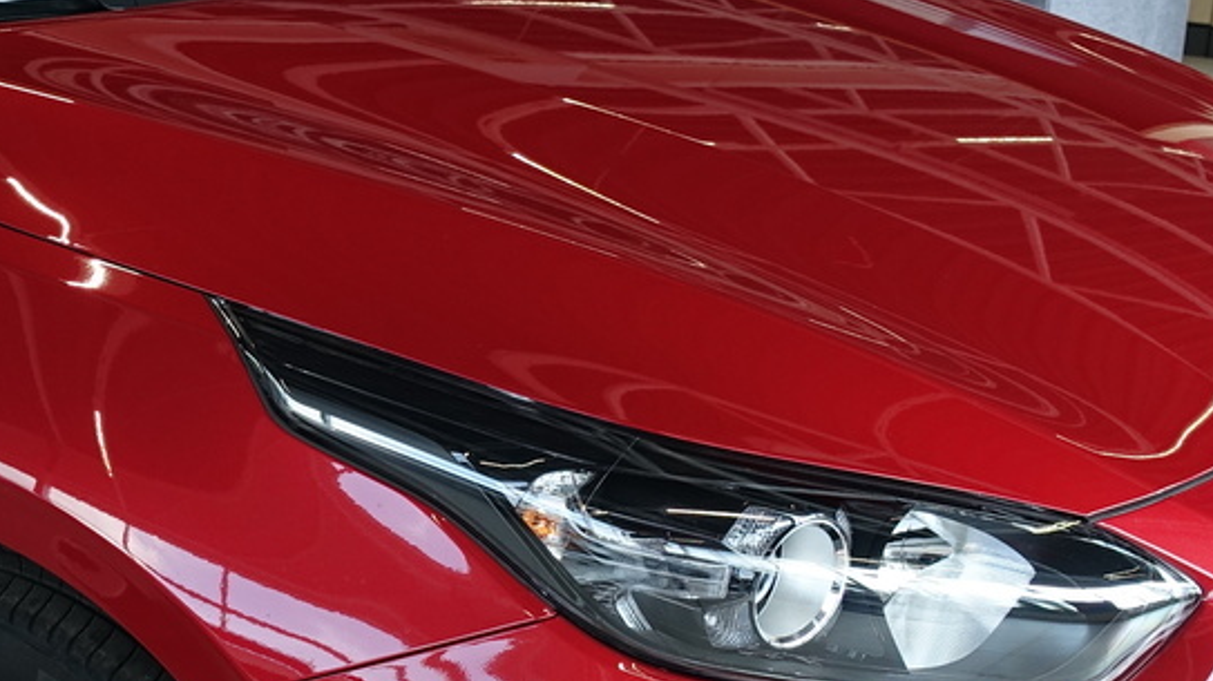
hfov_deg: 27.1
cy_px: 438
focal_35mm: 75
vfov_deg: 16.1
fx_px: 2411
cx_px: 78
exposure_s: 1/80
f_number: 3.2
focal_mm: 8.8
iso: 125
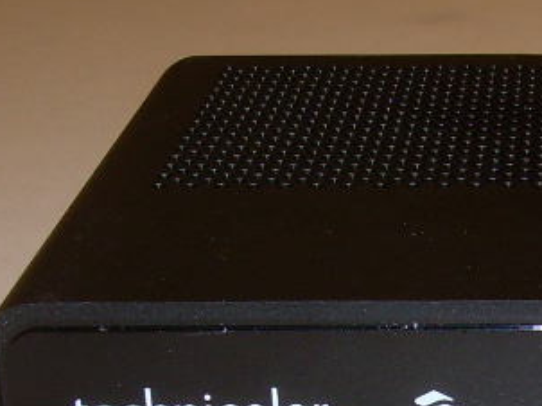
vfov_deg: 11.4
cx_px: 610
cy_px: 410
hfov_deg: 14.9
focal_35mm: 129
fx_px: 2018
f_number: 2.8
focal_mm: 6.3
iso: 50
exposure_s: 1/60
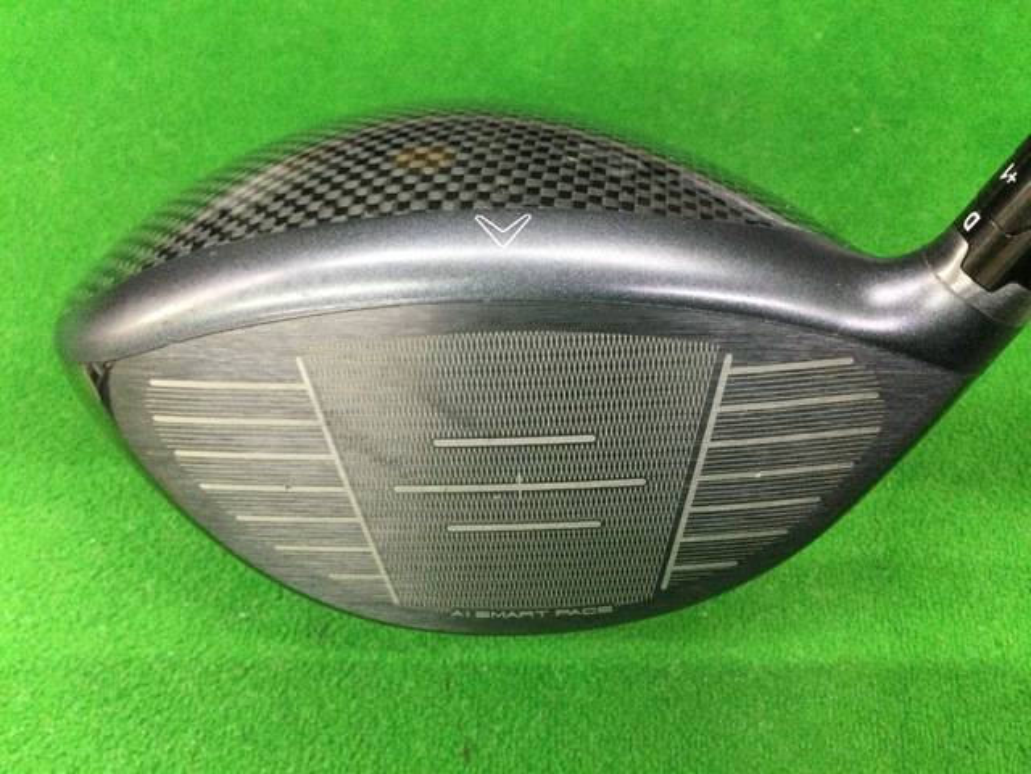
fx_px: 923
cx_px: 516
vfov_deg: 45.4
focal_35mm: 31
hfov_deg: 58.4
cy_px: 387
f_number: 2.4
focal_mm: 3.3
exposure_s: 1/30
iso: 250
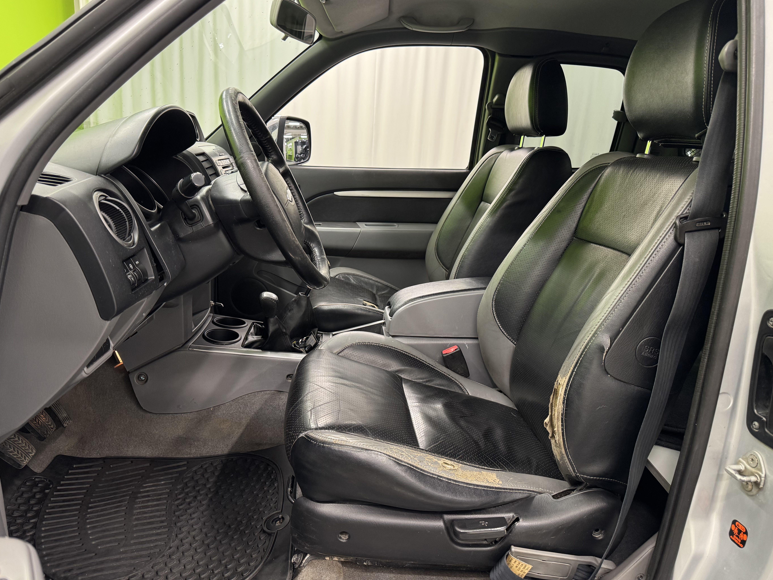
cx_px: 376
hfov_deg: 69.4
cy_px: 283
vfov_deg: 54.9
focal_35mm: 25
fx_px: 558
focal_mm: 6.76
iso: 250
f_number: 1.78
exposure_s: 1/50
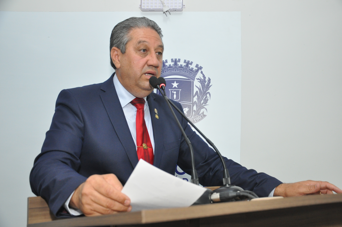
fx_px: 569
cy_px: 114
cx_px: 171
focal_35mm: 60
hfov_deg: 33.4
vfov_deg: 22.6
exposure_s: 1/60
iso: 800
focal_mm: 40
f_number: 5.6
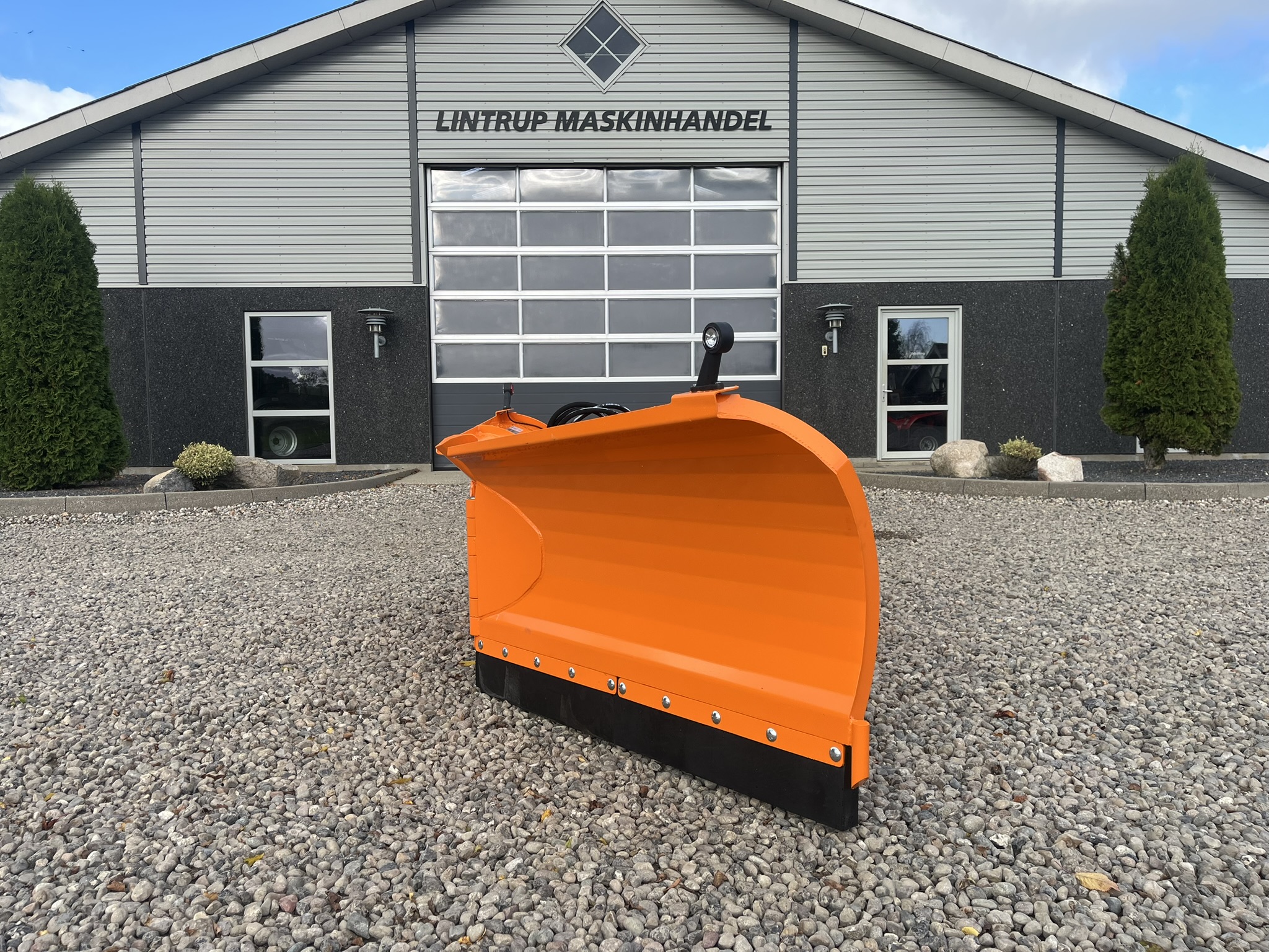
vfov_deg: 53.1
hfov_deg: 67.3
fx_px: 953
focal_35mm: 26
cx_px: 634
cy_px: 476
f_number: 1.6
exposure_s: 1/1404
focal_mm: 5.1
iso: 50
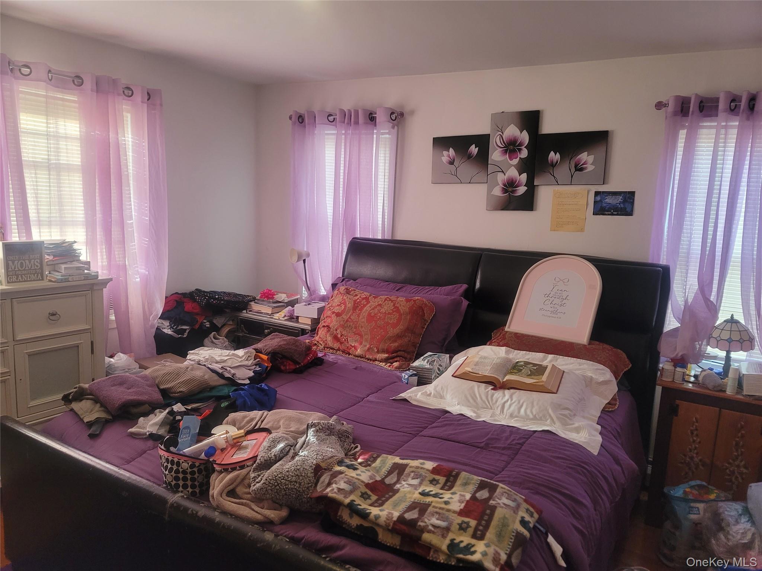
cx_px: 381
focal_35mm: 25
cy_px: 286
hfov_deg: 69.4
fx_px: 550
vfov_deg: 54.9
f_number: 1.8
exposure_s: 1/120
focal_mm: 7
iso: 320
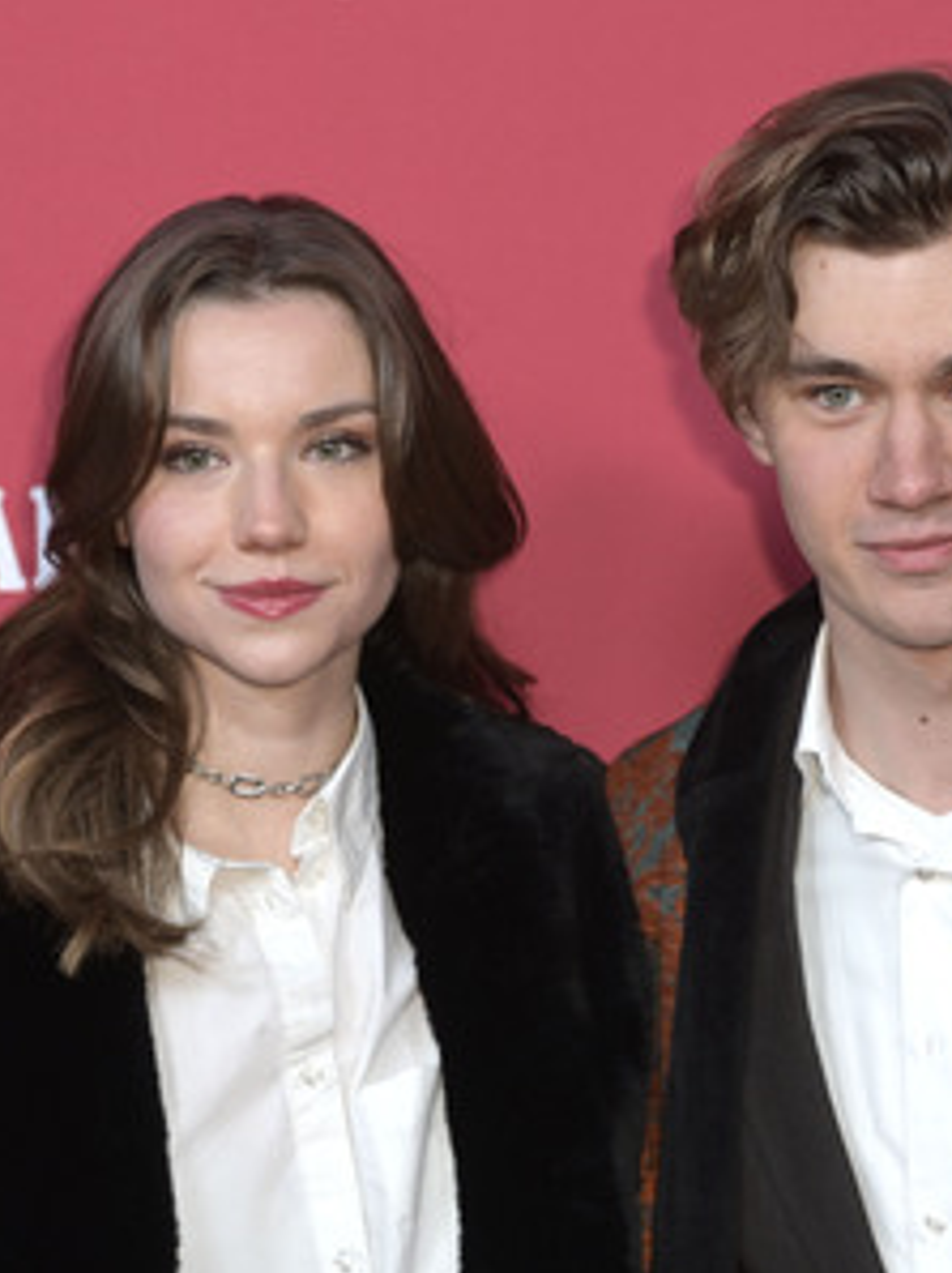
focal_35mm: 163
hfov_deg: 9.1
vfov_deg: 12.1
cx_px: 681
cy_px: 636
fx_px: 5986
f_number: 5
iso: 1600
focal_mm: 112
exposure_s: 1/400
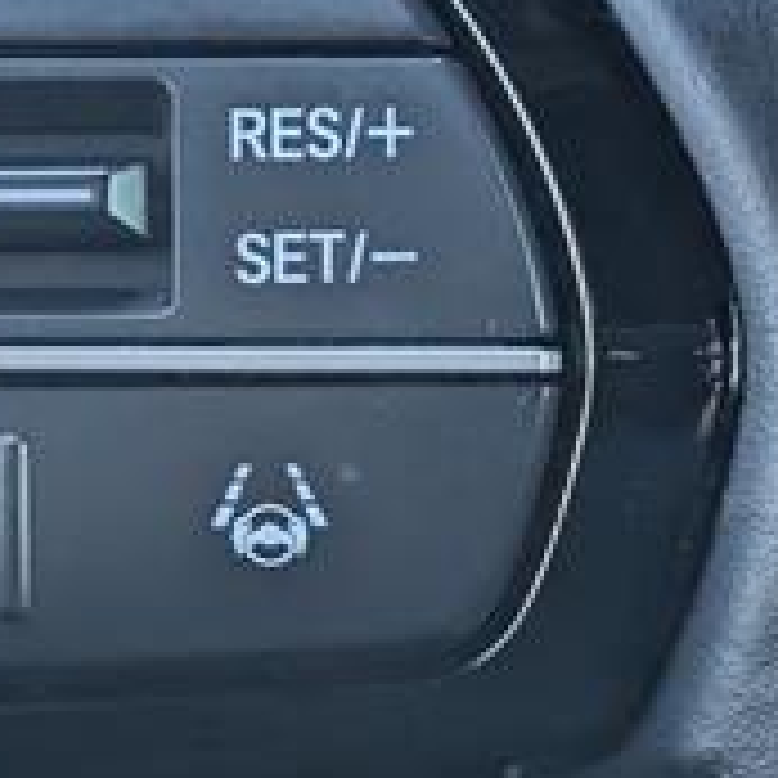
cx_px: -63
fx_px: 4068
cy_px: 247
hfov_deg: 10.8
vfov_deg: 10.9
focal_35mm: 160
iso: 531
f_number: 1.68
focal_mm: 6.9
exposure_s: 1/417
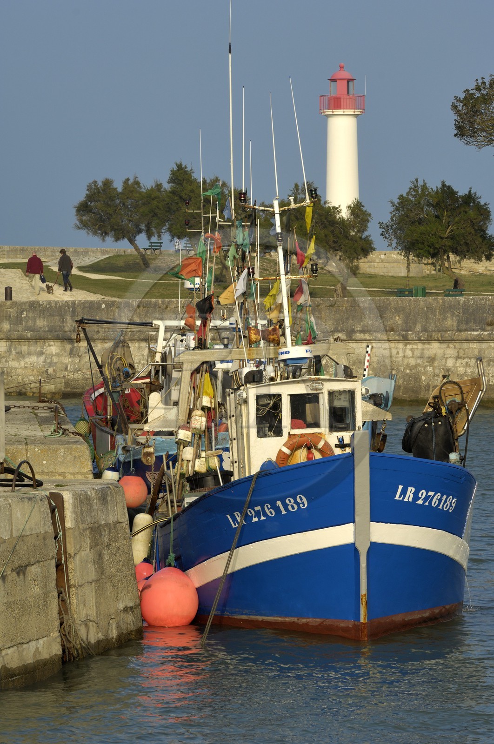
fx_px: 3592
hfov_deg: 7.9
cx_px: 247
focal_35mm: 174
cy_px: 372
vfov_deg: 11.8
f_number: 8
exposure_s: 1/160
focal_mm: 116
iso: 100
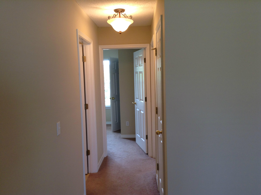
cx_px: 130
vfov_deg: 42.8
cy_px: 98
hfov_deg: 55.4
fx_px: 248
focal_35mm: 33
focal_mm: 3.3
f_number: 2.4
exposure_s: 1/24
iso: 40
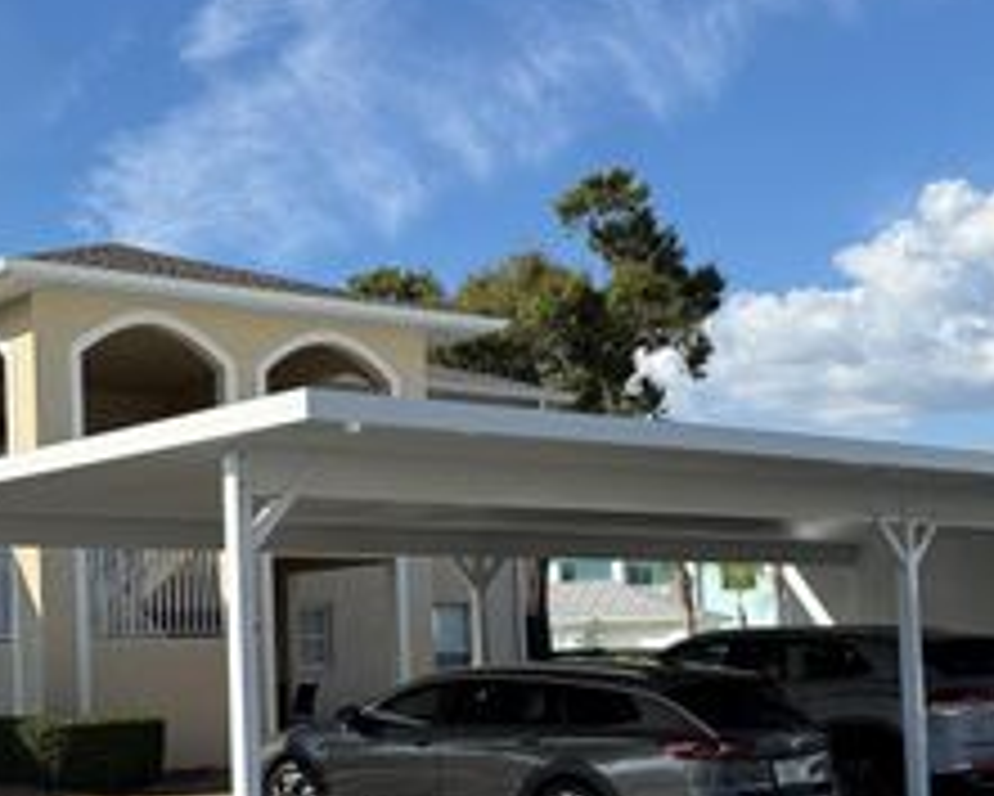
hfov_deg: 33.9
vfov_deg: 28.2
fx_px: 1560
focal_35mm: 53
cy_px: 596
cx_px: 153
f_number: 1.78
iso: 80
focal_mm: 6.76
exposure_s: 1/4167
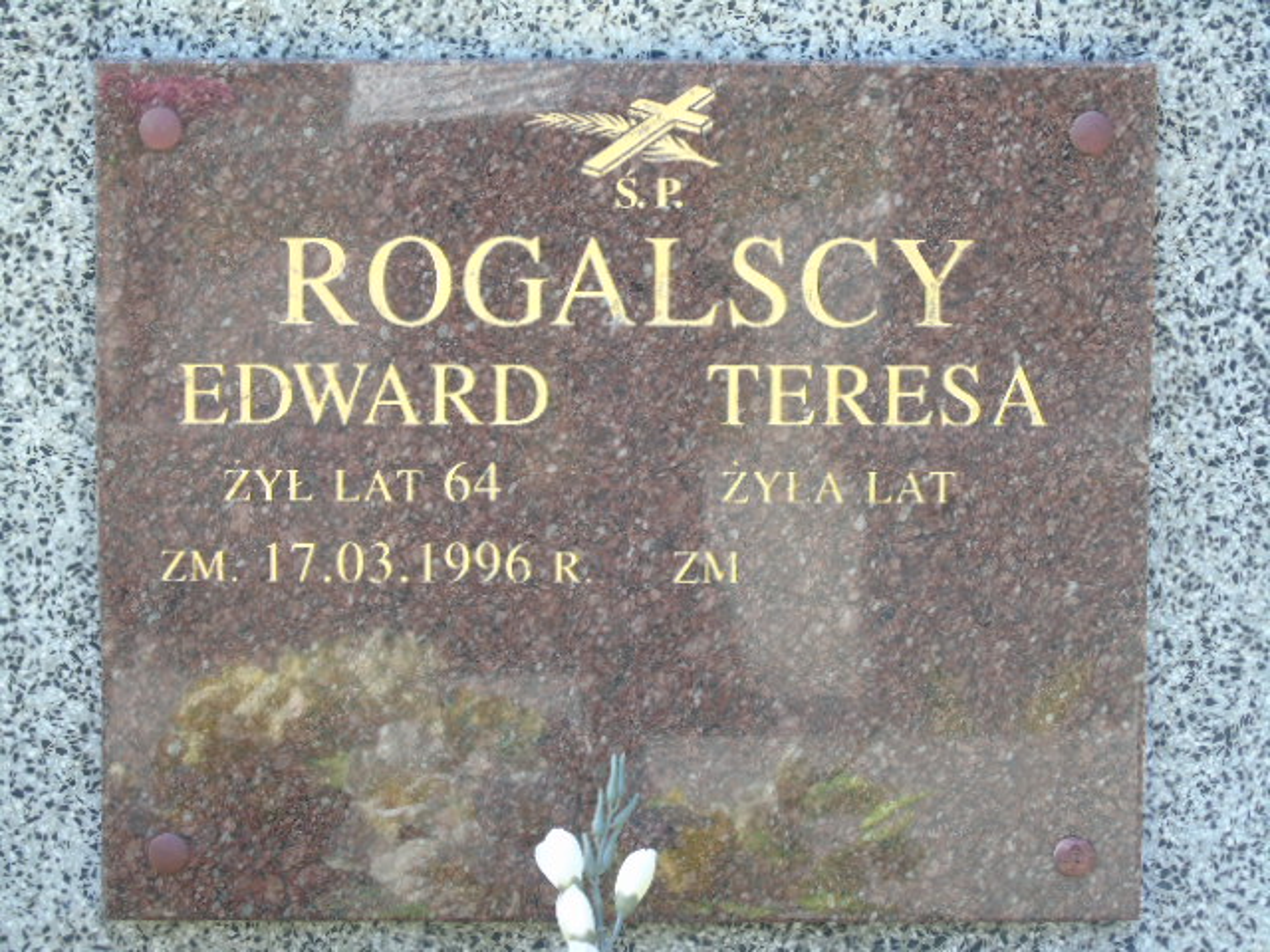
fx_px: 5210
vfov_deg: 10.4
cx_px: 635
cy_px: 476
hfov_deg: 13.9
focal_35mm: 142
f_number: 4.7
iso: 200
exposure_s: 1/125
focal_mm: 25
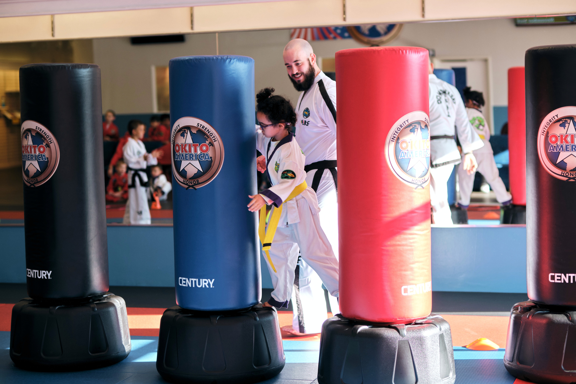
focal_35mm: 75
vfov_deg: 18.2
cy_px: 192
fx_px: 1200
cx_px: 288
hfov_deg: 27.0
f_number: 1.8
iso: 160
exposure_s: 1/550
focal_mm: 50
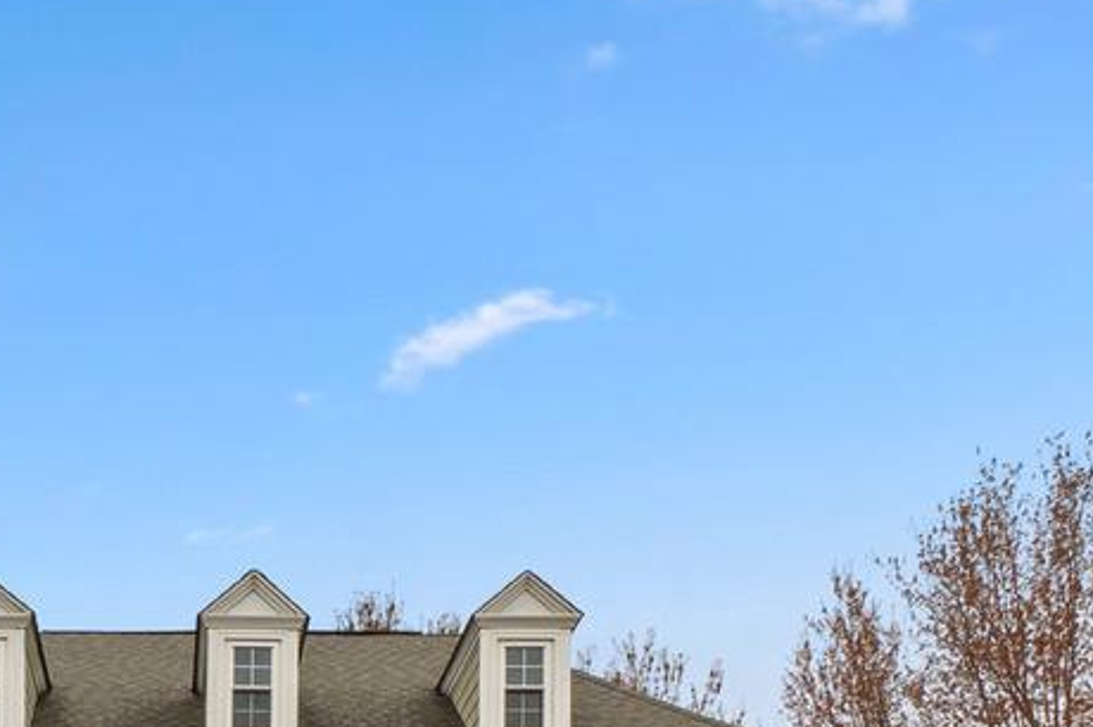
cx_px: 235
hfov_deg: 40.4
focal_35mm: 47
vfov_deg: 23.9
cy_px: 1029
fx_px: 1426
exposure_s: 1/125
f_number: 8
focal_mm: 10
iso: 100
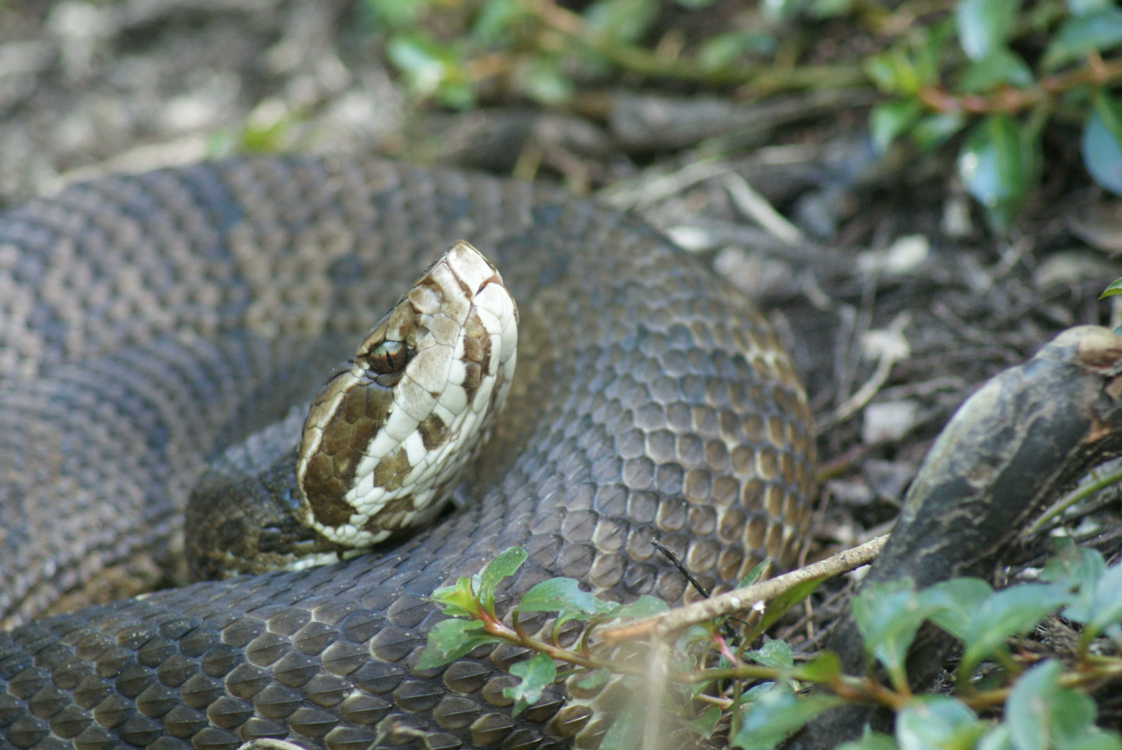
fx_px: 9357
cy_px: 375
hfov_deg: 6.9
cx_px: 561
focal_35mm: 300
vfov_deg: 4.6
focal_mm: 200
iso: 400
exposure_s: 1/50
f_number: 5.6
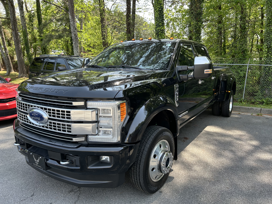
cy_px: 102
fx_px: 204
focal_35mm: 26
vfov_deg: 53.1
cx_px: 136
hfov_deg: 67.3
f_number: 1.5
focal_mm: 5.7
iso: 50
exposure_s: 1/523
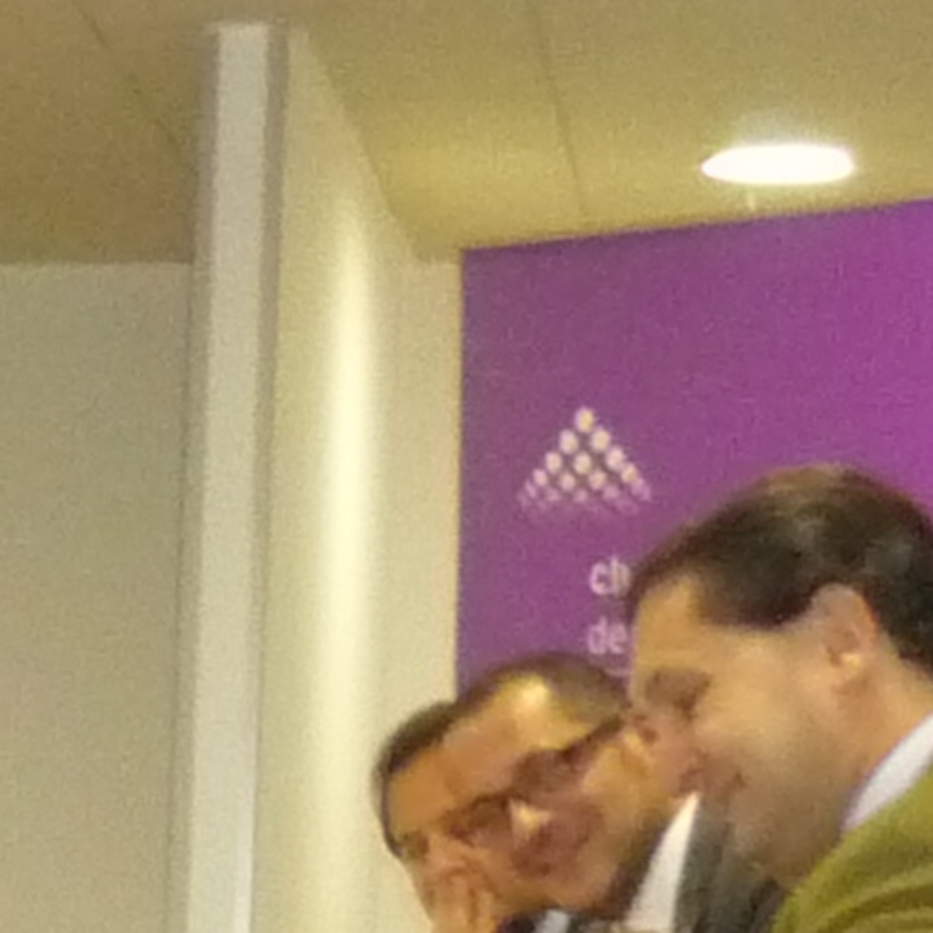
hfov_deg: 6.9
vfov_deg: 8.0
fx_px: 6587
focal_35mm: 216
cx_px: -2264
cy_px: 1164
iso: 500
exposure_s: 1/30
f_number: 2.8
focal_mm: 5.5
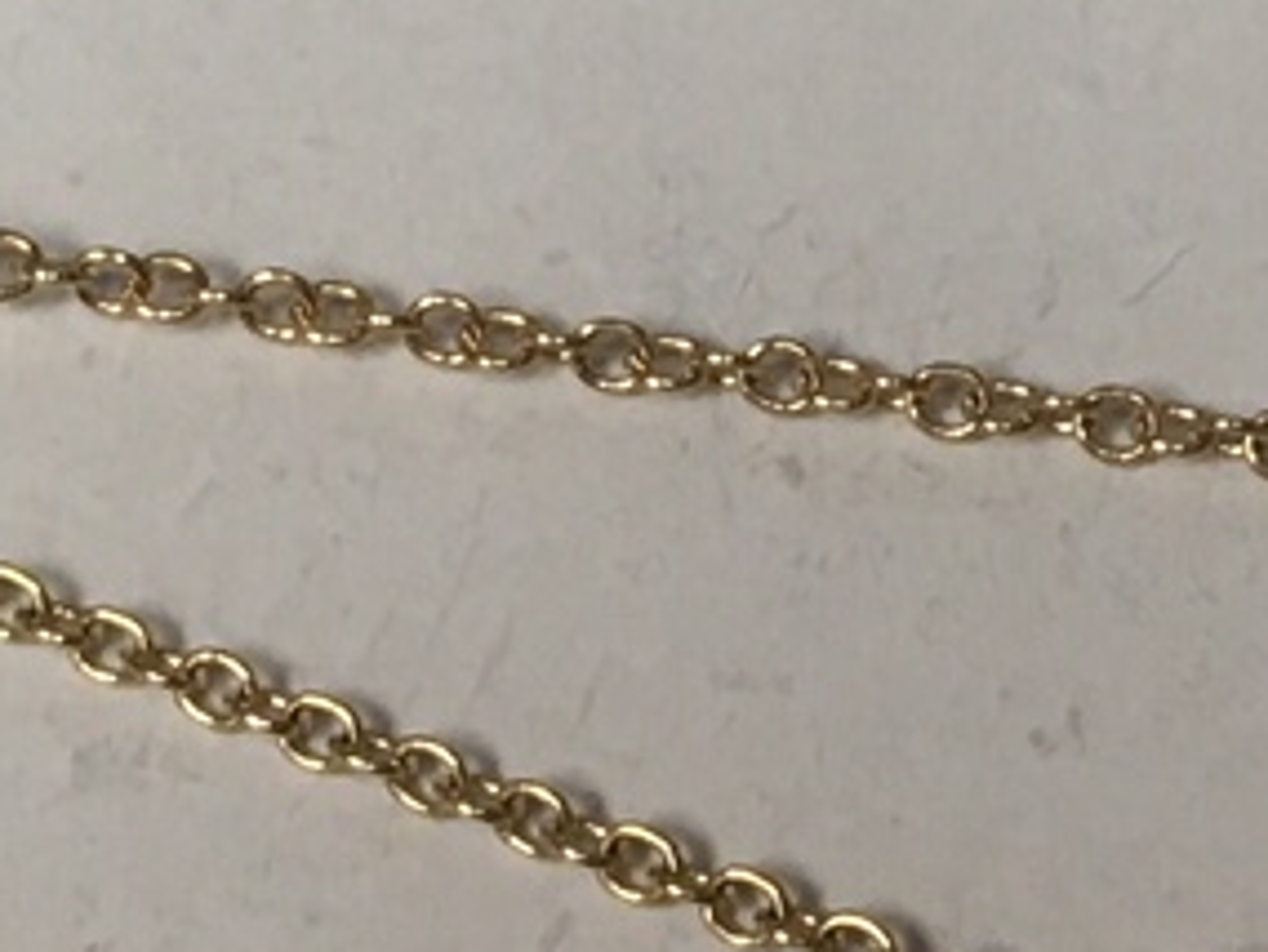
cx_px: 992
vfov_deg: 7.3
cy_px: 556
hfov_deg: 9.6
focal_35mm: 205
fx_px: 7512
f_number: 2.2
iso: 25
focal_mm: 4.15
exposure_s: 1/15
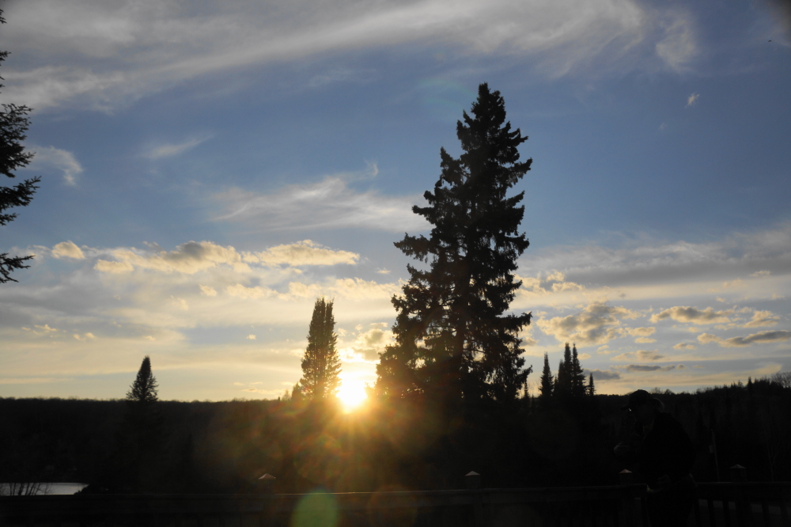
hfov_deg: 57.2
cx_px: 396
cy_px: 264
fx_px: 725
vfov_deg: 39.9
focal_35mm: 33
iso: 100
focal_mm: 22
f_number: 8
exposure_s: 1/320
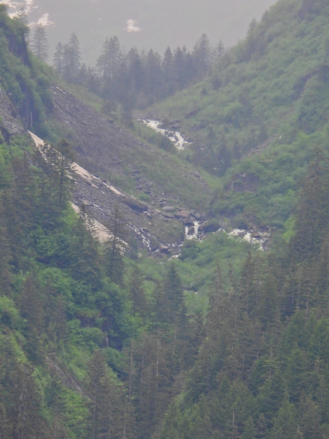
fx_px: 10138
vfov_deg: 2.5
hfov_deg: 1.9
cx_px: 164
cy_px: 220
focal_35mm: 800
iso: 320
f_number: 5.6
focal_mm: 143
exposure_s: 1/500
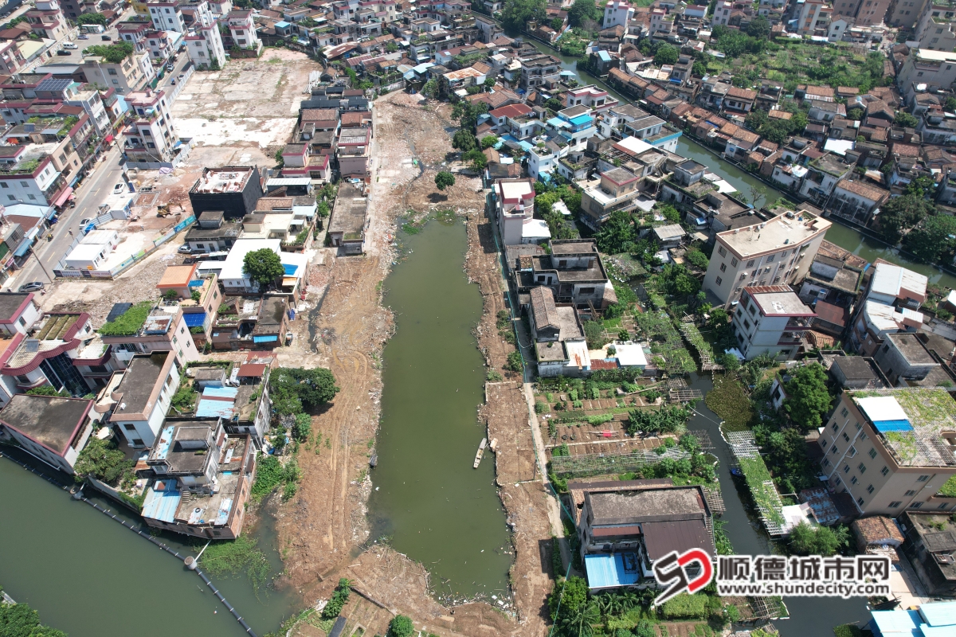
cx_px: 478
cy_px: 318
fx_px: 584
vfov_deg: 57.2
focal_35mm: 22
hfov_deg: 78.6
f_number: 2.8
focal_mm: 8.38
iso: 100
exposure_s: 1/1250
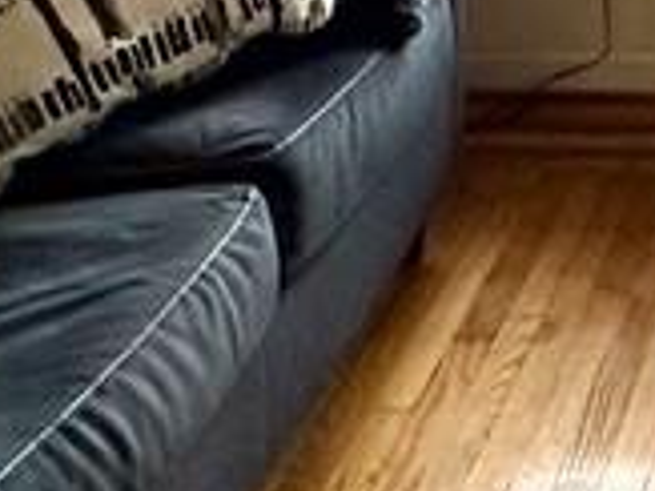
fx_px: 1664
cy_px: -708
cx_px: 908
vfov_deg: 12.7
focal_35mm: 88
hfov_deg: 20.0
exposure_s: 1/120
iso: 250
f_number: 2.2
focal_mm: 2.22
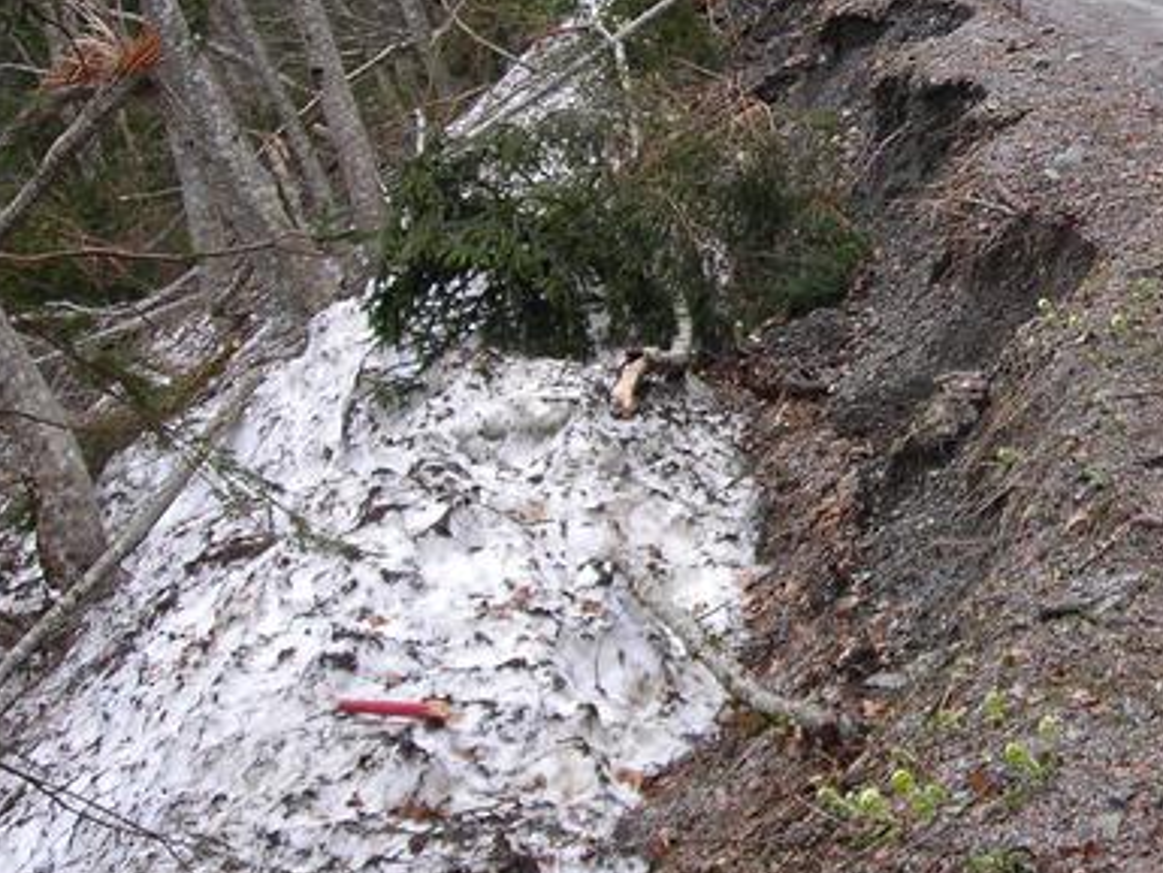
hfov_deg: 23.9
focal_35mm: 79
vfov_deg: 18.6
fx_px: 2655
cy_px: 266
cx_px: 1078
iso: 50
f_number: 3.2
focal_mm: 6.3
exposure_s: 1/168
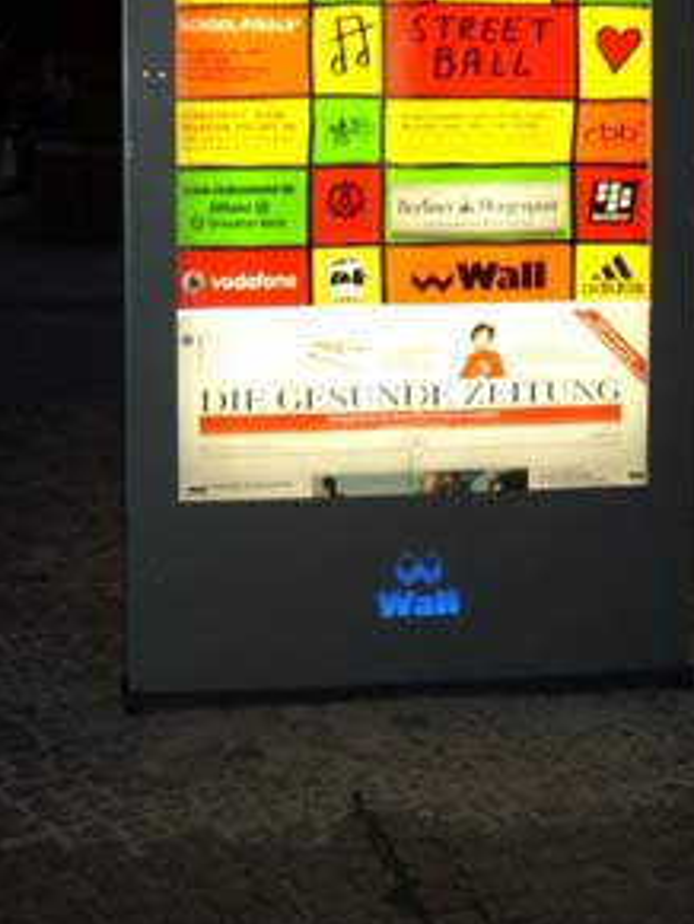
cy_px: 182
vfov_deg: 23.7
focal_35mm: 81
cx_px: 333
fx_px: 2162
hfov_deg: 18.2
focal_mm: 7.6
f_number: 3
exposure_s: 1/60
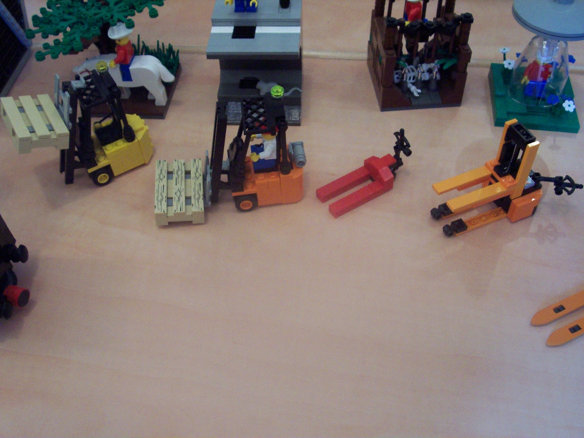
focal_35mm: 37
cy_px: 219
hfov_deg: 50.1
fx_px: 624
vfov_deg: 38.7
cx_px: 292
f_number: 2.8
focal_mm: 5.6
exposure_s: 1/30
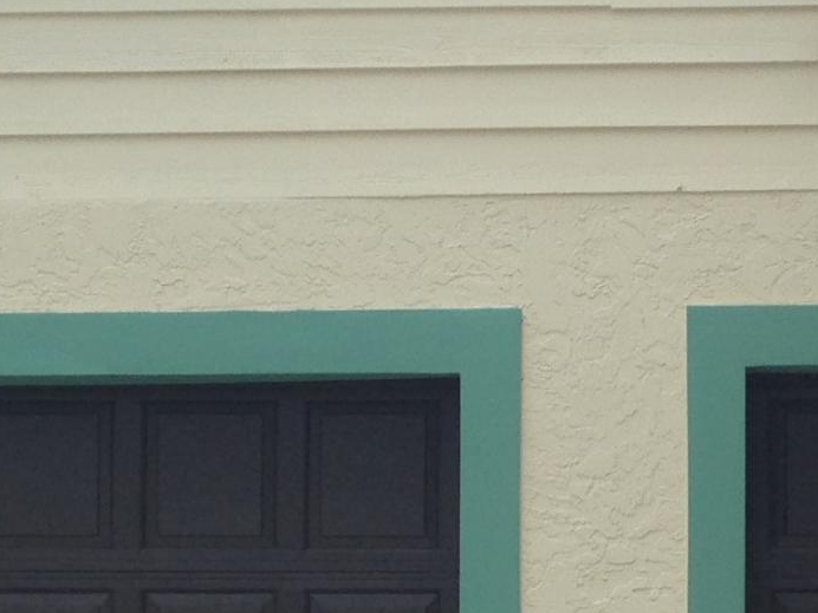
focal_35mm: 143
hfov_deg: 13.7
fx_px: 3379
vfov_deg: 10.3
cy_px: 500
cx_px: 645
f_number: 2.4
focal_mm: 4.12
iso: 50
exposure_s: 1/553
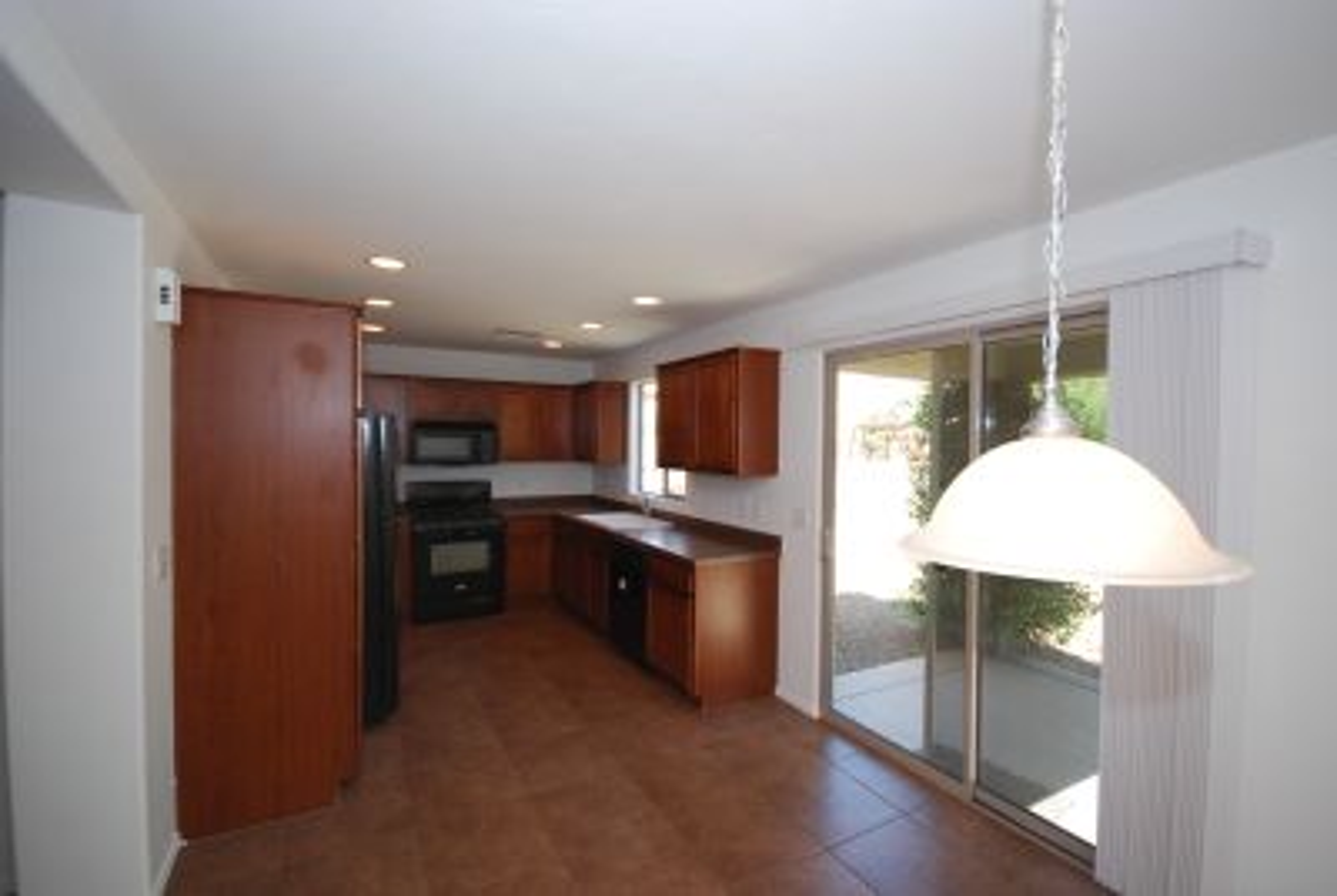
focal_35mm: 15
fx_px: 558
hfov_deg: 100.3
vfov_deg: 77.5
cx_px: 668
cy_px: 448
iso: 200
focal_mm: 10
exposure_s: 1/60
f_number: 4
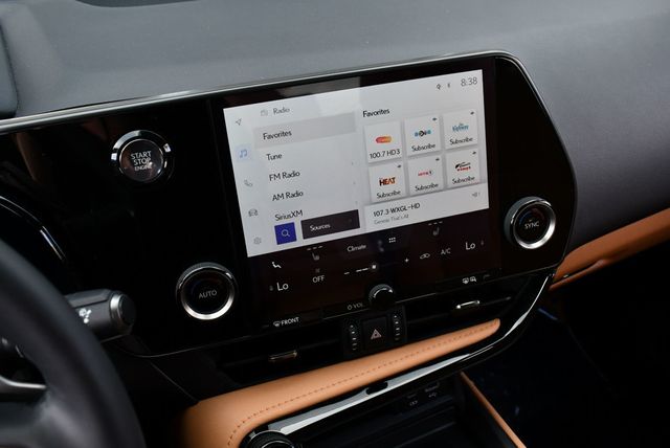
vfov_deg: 36.9
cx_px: 335
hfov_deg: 53.1
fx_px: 671
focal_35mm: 36
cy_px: 224
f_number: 4.5
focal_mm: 18
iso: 400
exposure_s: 1/250
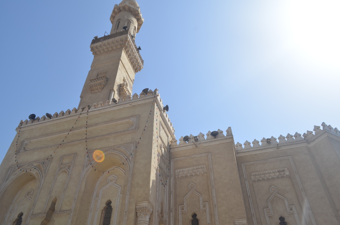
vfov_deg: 47.7
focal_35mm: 27
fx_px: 254
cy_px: 112
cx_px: 170
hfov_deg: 67.5
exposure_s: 1/320
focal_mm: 18
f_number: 9
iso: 100
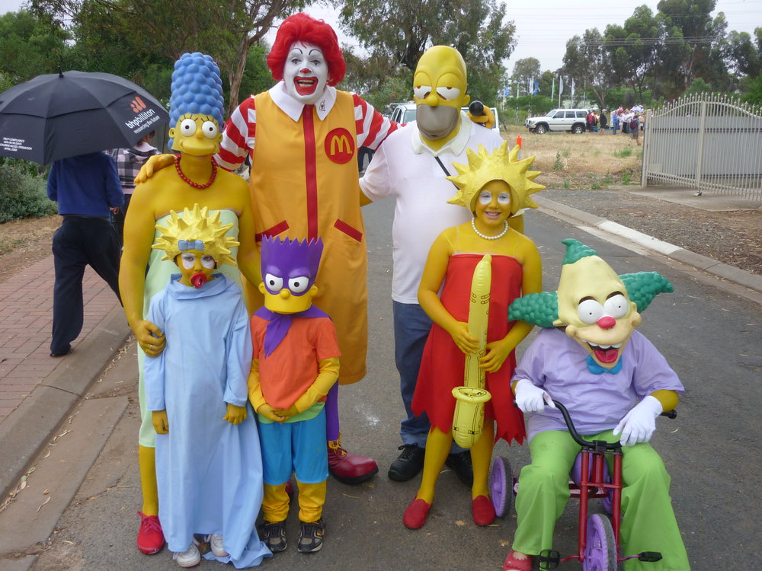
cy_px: 286
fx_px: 726
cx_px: 381
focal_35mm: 33
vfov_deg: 42.9
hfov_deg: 55.4
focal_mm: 5.5
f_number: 2.8
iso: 80
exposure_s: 1/160
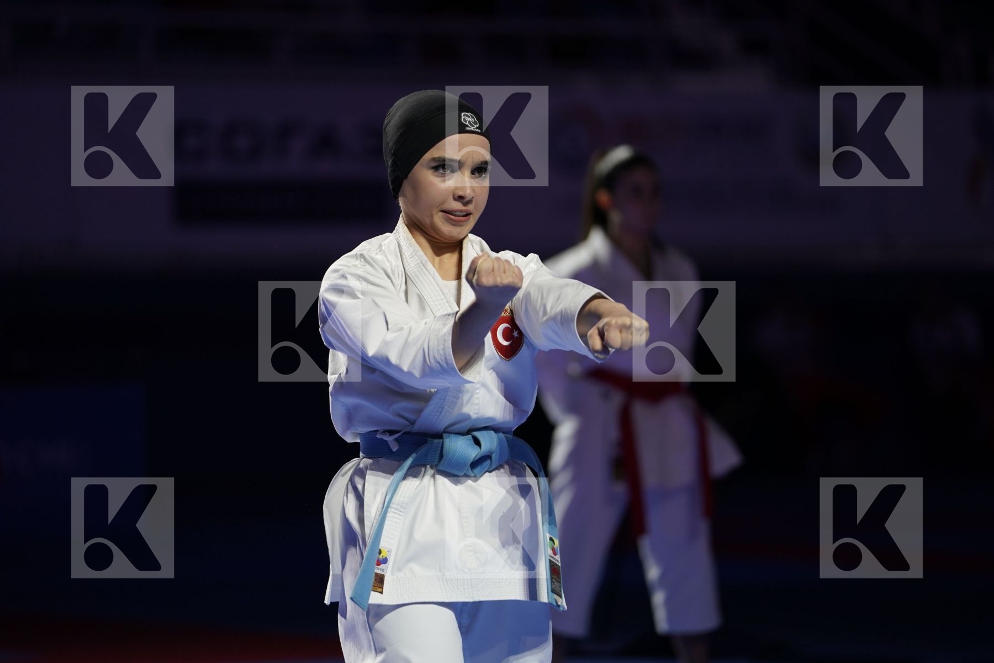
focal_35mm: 191
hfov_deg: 10.8
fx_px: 5273
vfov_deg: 7.2
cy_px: 332
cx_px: 497
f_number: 2.8
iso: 640
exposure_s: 1/500
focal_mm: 191
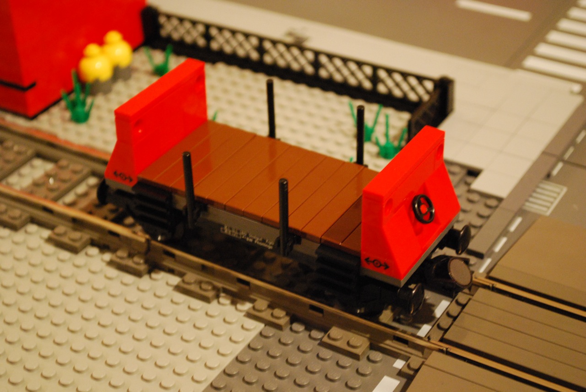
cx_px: 293
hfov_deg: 28.0
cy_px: 196
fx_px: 1173
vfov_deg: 19.0
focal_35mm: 72
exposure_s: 1/5
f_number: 5.6
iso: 1600
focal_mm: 48
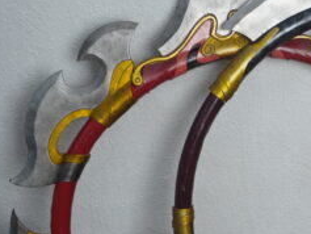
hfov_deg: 20.9
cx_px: 295
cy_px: 206
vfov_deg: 16.0
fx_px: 820
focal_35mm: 91
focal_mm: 25
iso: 400
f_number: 4.5
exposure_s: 1/40
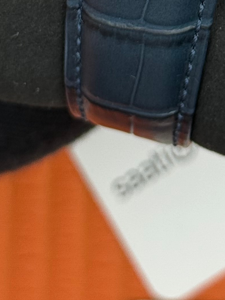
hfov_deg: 8.1
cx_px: 160
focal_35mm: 184
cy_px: -179
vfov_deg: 10.3
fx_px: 1595
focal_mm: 6.76
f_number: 1.78
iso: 50
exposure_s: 1/122
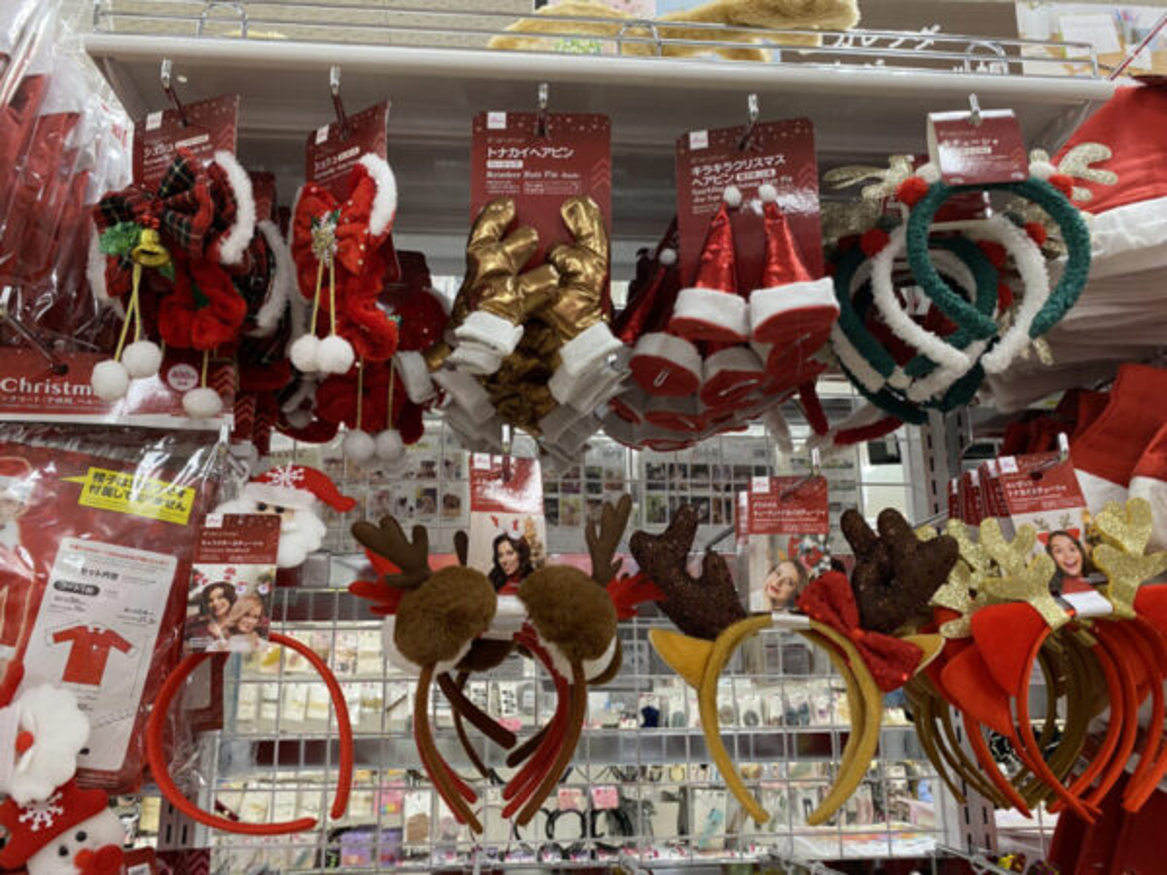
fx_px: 877
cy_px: 438
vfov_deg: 53.1
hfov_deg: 67.3
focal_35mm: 26
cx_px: 584
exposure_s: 1/60
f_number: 1.8
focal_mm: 4.25
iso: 125
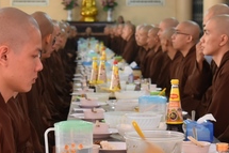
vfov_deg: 11.9
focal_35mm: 115
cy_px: 95
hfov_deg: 17.8
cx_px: 89
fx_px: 731
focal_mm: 38
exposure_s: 1/25
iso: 640
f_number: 4
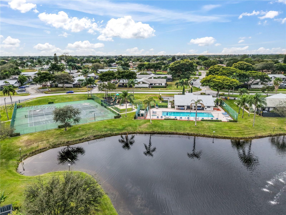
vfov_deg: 56.8
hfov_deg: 71.6
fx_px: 198
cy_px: 108
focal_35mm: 24
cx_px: 143
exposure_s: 1/180
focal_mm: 8.67
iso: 150
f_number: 1.8
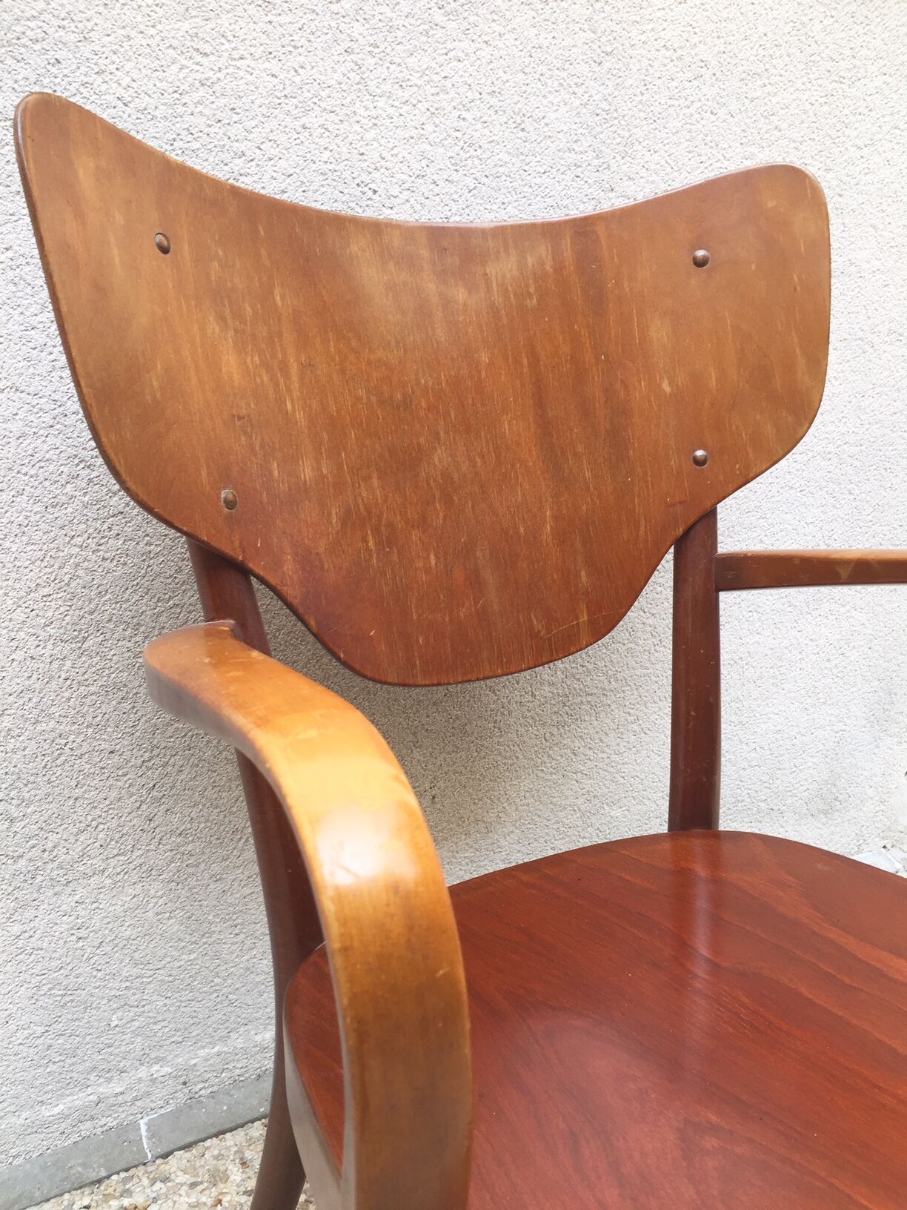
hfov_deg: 48.2
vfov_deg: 61.7
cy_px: 605
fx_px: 1013
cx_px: 454
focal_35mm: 29
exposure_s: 1/162
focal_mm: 4.15
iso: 32
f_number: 2.2
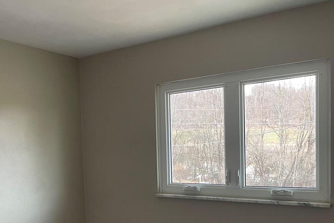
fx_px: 343
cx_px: 111
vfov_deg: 35.1
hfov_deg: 50.9
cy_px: 170
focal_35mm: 37
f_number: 1.6
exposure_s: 1/74
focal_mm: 5.1
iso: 125
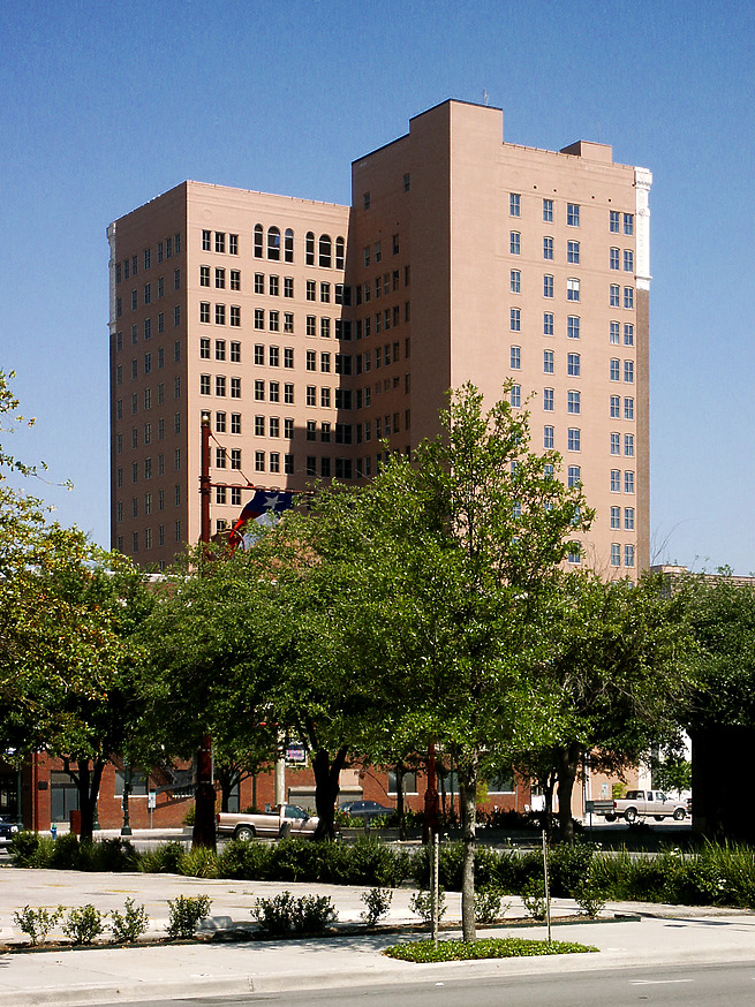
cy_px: 505
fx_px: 1978
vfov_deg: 28.6
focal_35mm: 68
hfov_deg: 21.6
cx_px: 388
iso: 64
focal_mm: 13.71
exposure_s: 1/180
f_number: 8
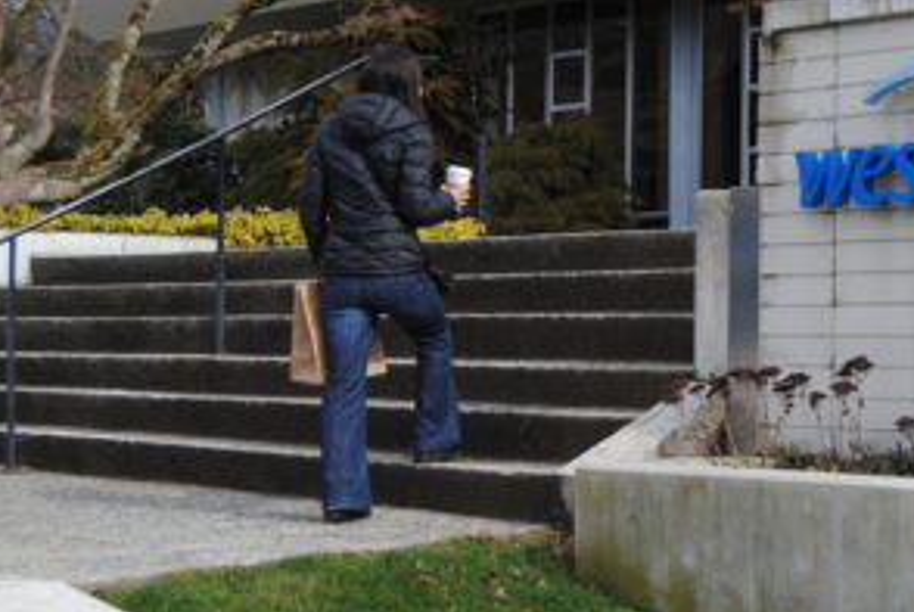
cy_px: 323
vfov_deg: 14.0
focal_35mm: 98
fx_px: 2492
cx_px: 880
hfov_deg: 20.2
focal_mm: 32
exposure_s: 1/200
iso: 100
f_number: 7.1
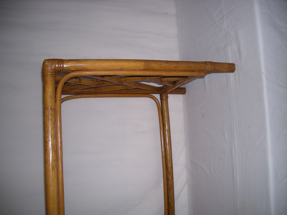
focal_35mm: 35
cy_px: 108
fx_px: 290
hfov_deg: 52.6
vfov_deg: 40.7
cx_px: 144
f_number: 2.8
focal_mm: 5.7
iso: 50
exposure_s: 1/60
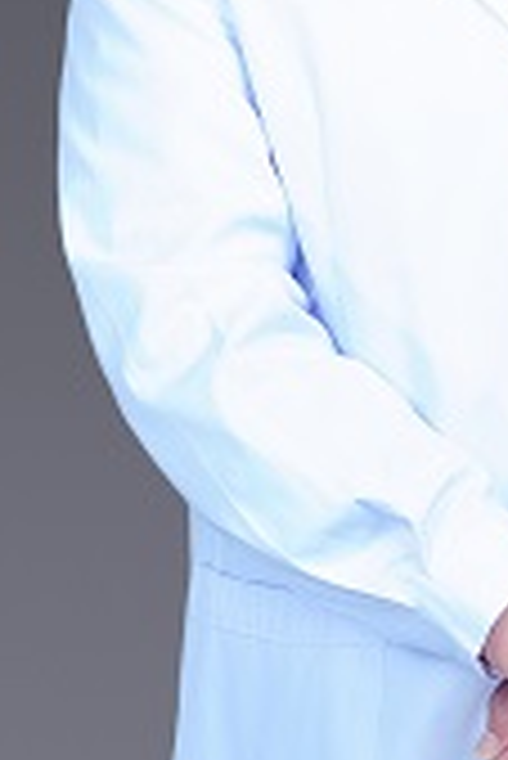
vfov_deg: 15.2
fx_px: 2809
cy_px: 45
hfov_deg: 10.2
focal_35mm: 133
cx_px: 526
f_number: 9
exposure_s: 1/160
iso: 200
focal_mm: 50
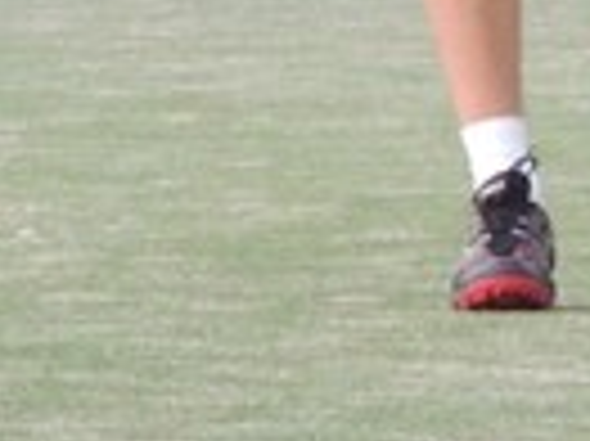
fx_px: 39932
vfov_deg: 0.6
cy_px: -765
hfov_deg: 0.8
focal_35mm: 2345
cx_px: 135
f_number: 4.8
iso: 400
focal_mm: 53.5
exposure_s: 1/500
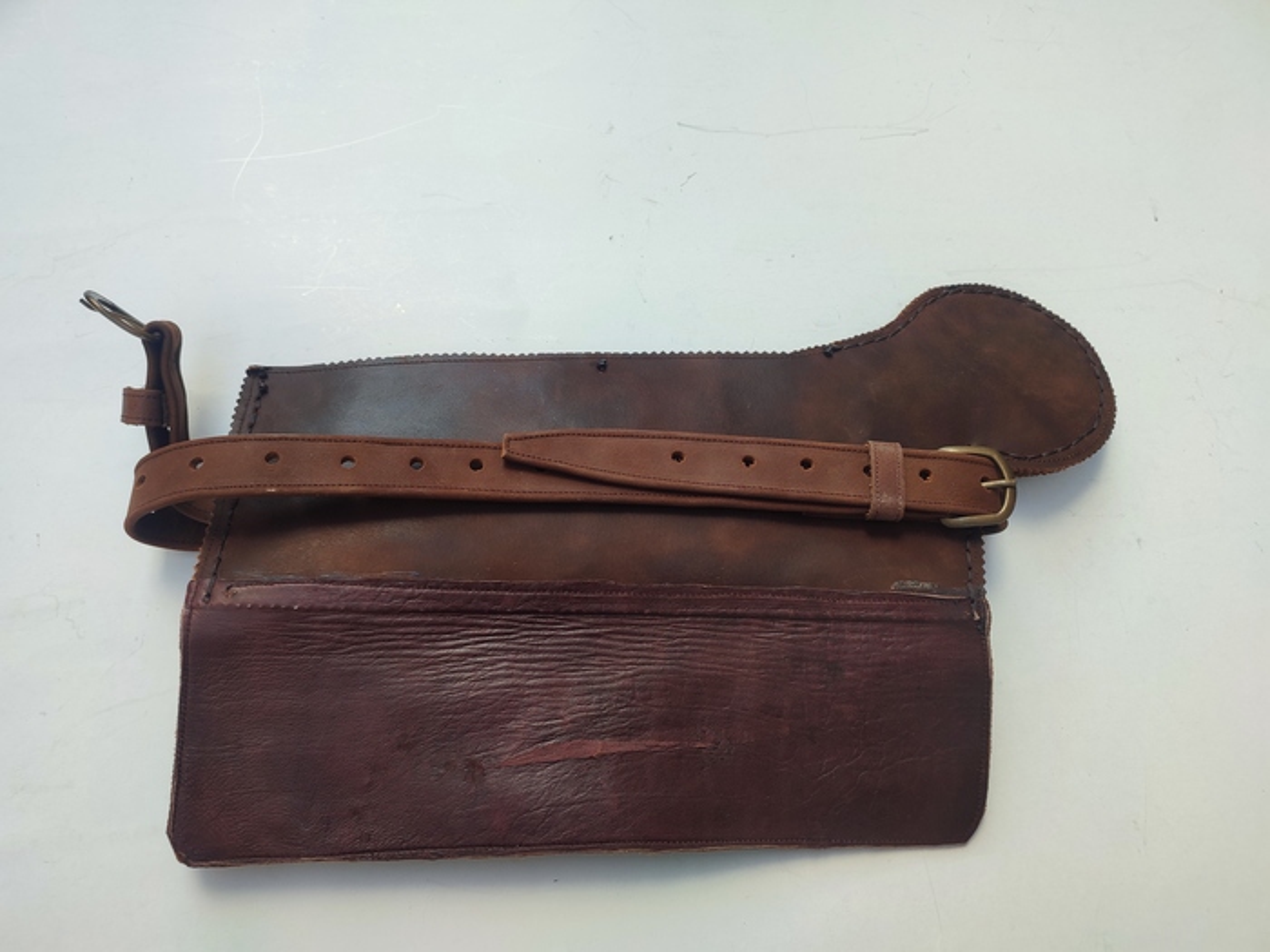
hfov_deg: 69.4
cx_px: 635
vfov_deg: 54.9
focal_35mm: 25
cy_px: 476
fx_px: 917
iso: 72
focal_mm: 6.04
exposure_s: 1/50
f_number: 1.9
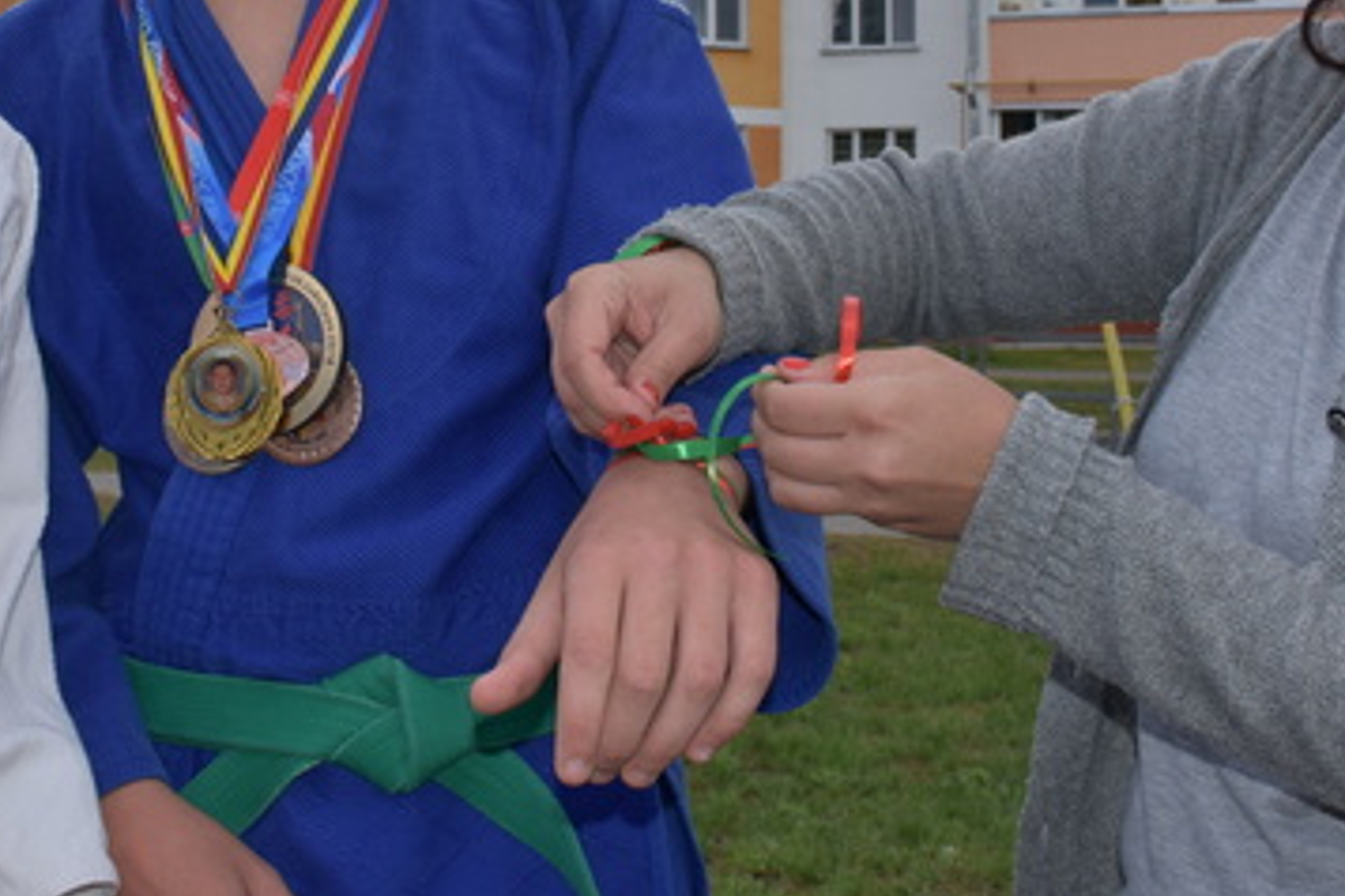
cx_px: 603
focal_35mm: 63
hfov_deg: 31.9
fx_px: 2354
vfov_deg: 21.0
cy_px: 38
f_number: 8
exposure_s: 1/250
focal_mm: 20
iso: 100
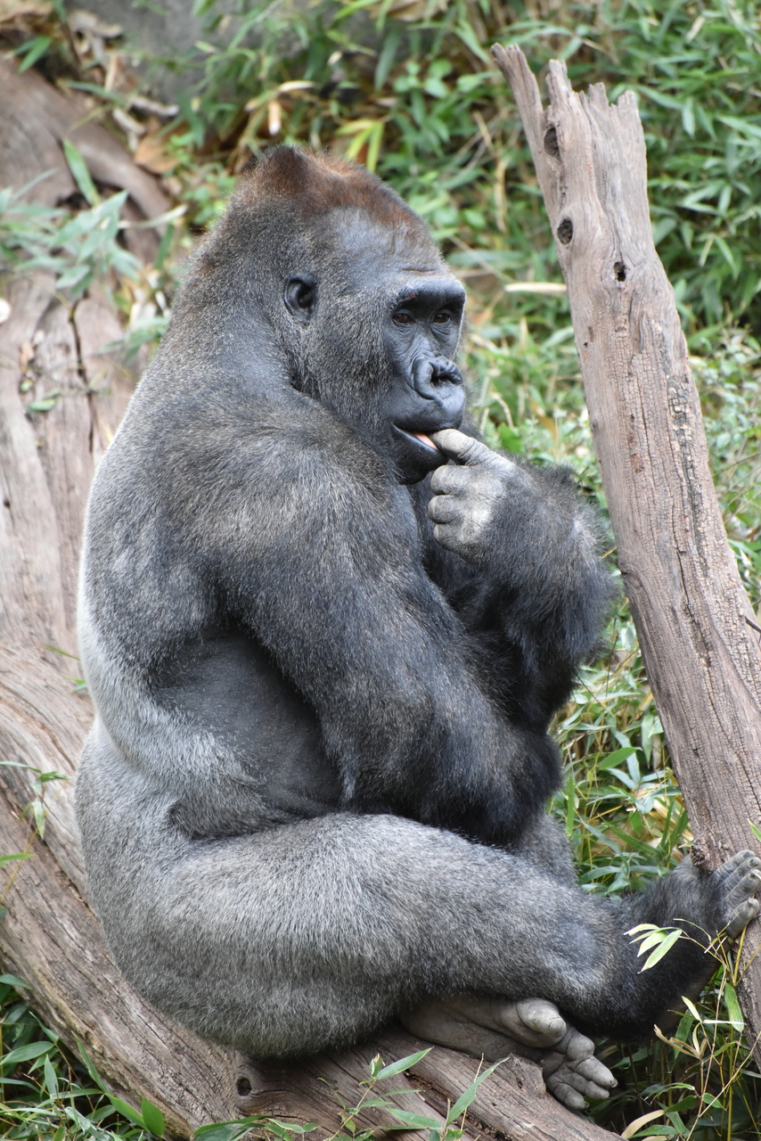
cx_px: 380
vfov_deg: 7.9
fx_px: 8239
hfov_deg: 5.3
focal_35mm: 260
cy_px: 570
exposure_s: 1/640
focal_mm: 260
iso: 4500
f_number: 5.6
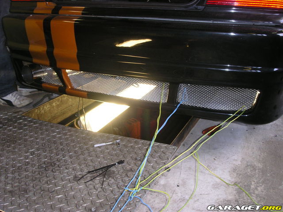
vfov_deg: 37.7
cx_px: 142
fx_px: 311
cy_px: 106
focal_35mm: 38
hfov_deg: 49.0
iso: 200
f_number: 2.8
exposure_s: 1/45
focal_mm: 7.8
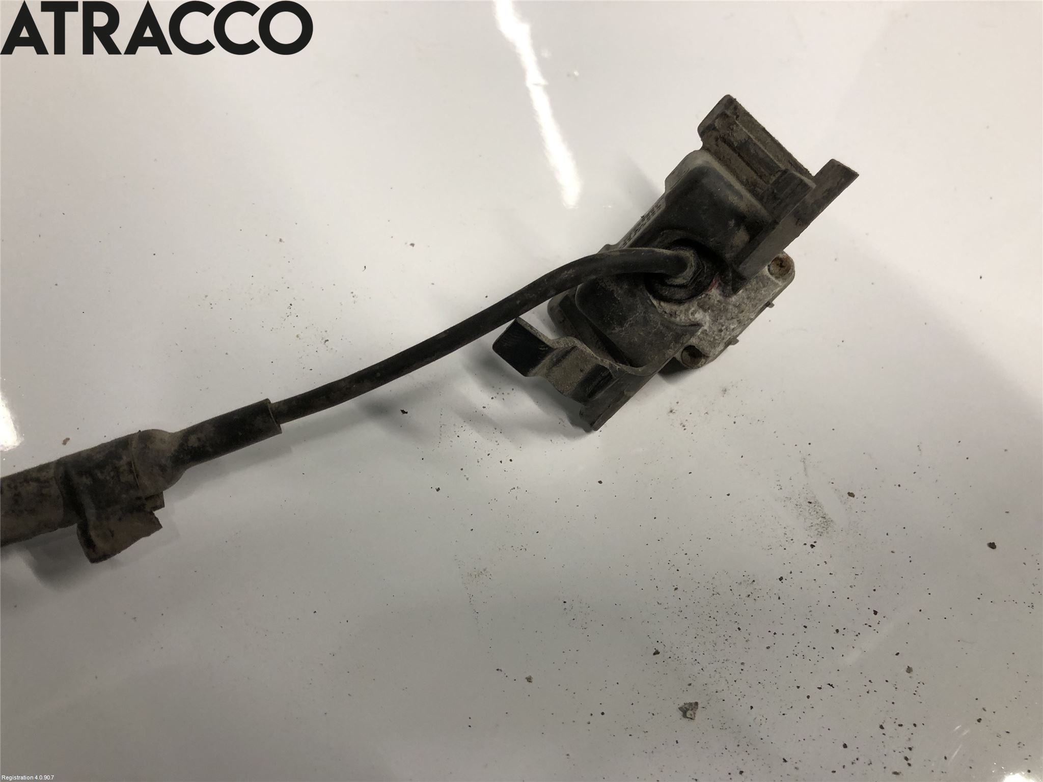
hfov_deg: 63.4
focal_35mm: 28
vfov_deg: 49.7
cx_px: 522
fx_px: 844
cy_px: 391
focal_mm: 3.99
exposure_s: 1/25
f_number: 1.8
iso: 32
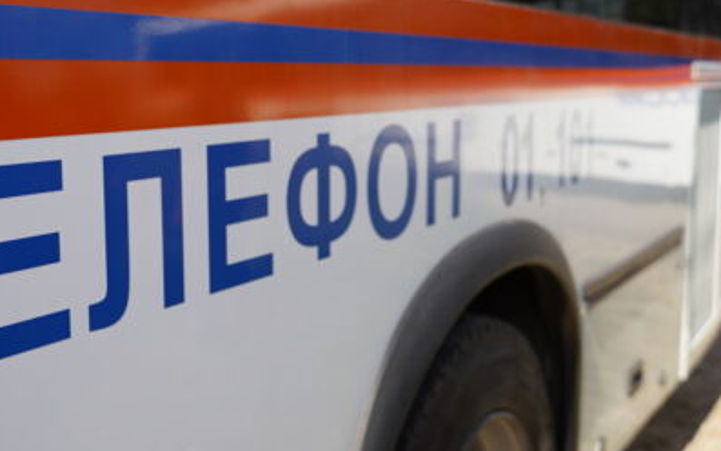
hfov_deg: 42.4
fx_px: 904
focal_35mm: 46
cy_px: 191
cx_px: 196
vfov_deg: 27.9
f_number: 4
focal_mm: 28
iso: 100
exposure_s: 1/800
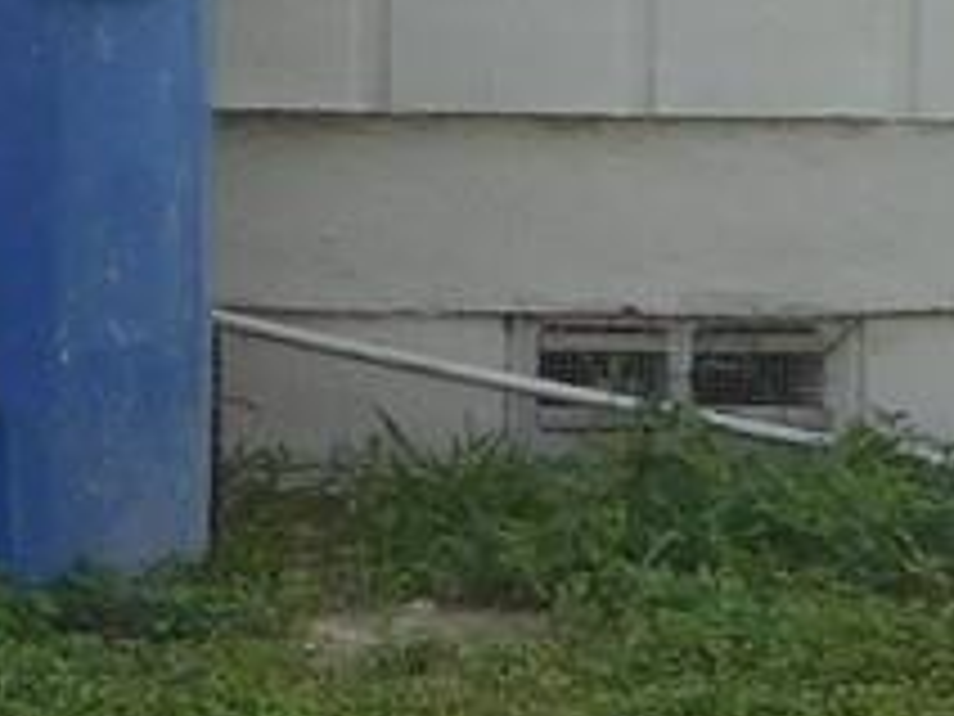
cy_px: -473
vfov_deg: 4.9
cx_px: -1264
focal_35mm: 302
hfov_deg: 6.3
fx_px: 8323
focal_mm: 7.1
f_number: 3.6
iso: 125
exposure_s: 1/250
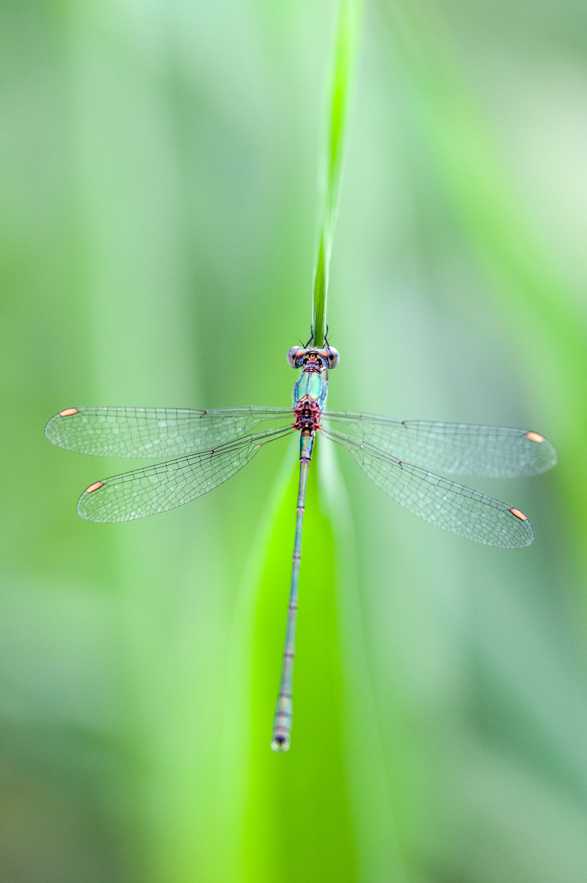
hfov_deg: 3.0
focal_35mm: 450
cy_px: 442
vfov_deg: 4.6
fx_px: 11034
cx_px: 294
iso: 500
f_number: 5
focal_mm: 300
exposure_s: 1/320
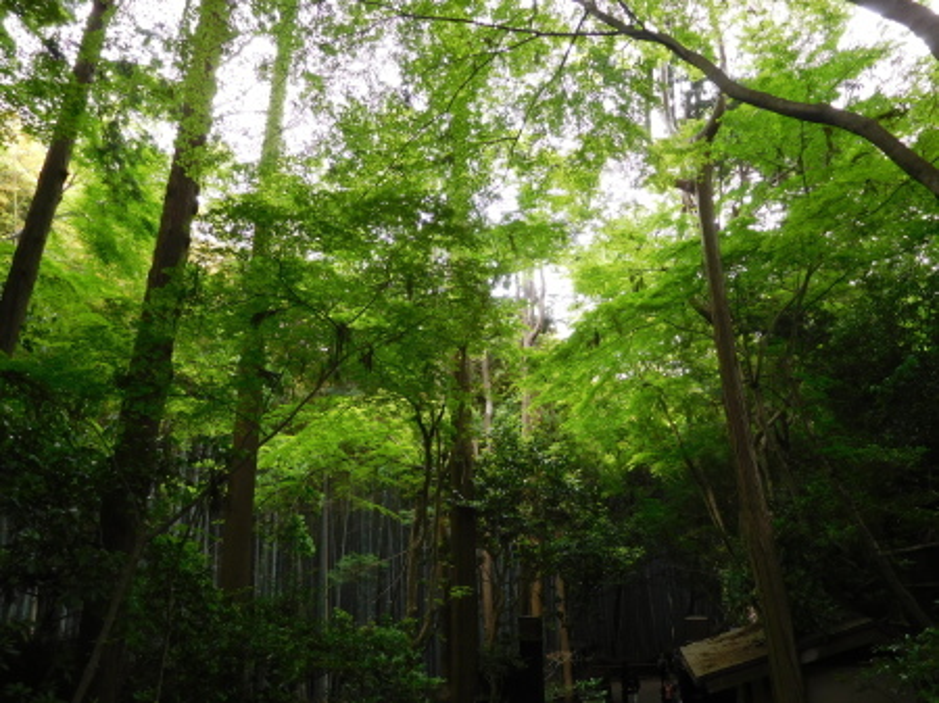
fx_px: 678
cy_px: 352
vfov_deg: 54.8
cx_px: 470
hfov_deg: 69.4
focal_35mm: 25
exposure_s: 1/30
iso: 140
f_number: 3.4
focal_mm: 4.5
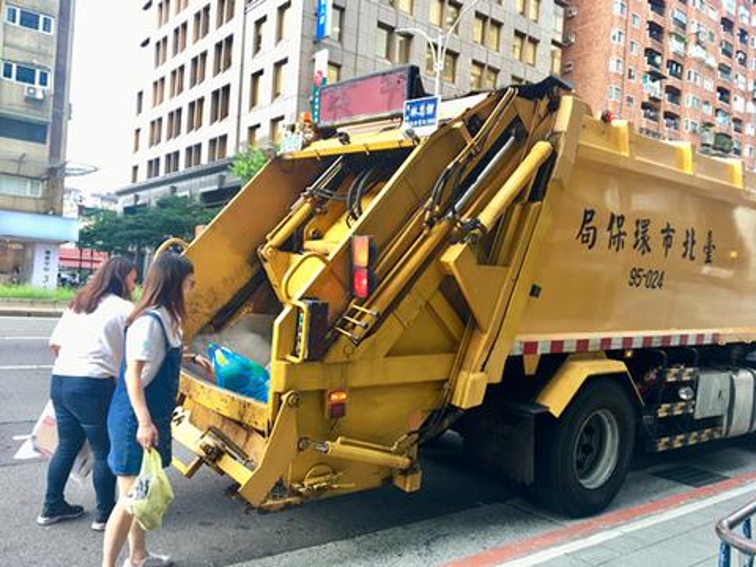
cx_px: 378
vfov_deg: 48.2
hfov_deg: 61.7
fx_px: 633
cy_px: 284
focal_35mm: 29
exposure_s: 1/40
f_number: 2.2
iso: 25
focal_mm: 4.15
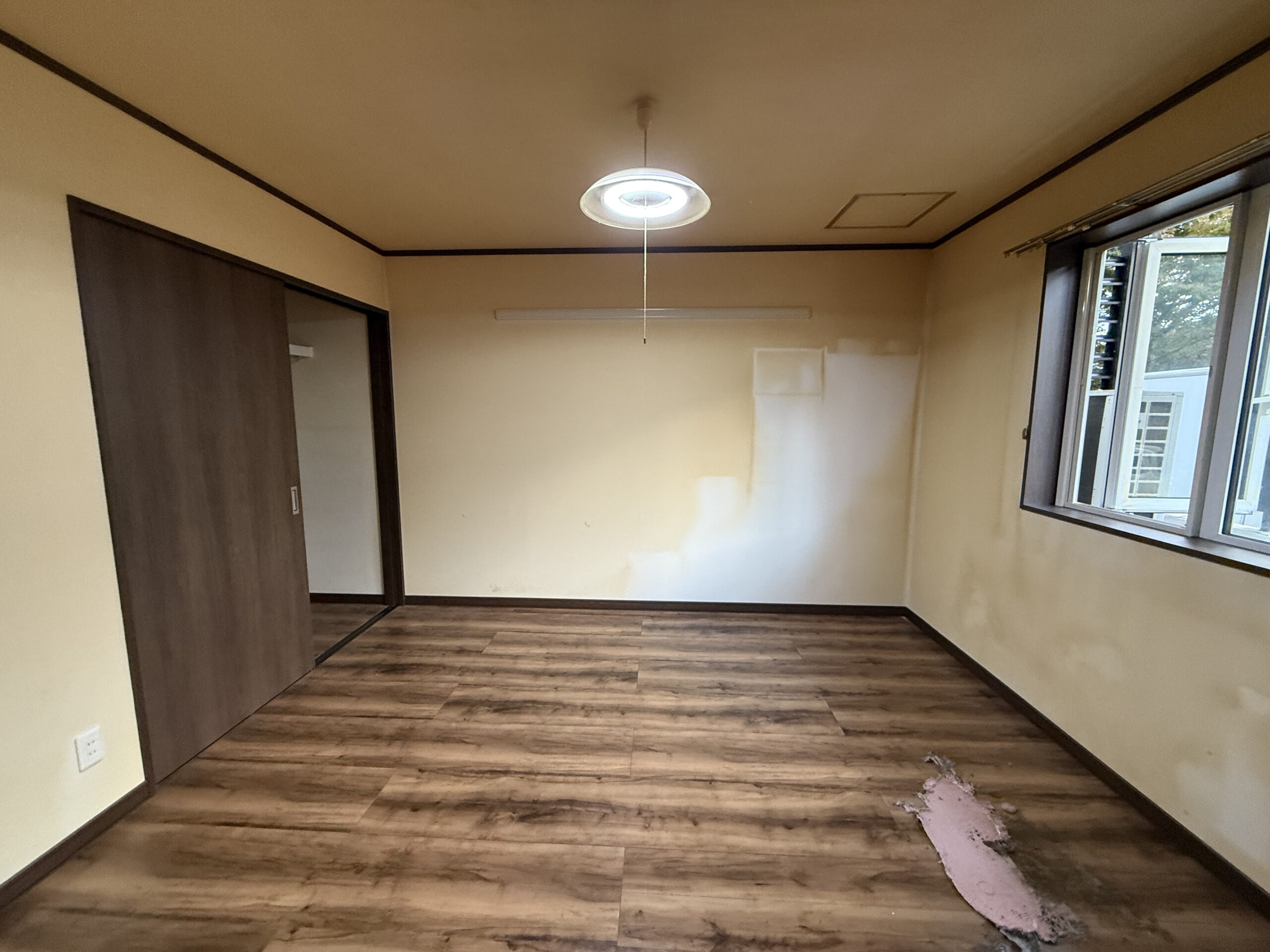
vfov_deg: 85.7
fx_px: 514
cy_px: 476
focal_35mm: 14
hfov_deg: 102.1
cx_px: 635
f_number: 2.2
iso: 320
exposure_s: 1/89
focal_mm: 2.22
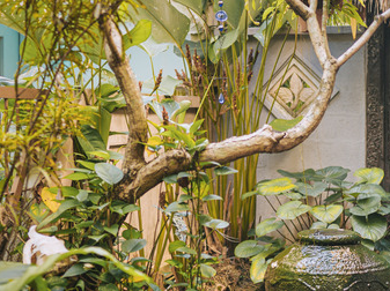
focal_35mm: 78
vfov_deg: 18.9
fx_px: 878
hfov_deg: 24.8
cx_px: 282
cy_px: 143
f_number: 1.4
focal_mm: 35
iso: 125
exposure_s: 1/160
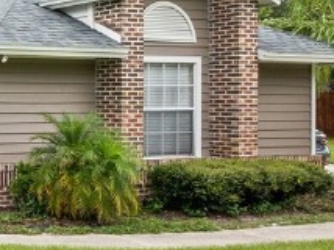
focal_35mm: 67
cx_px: -228
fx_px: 646
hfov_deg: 21.6
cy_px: 61
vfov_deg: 21.7
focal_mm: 7
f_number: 5.6
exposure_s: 1/200
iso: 200
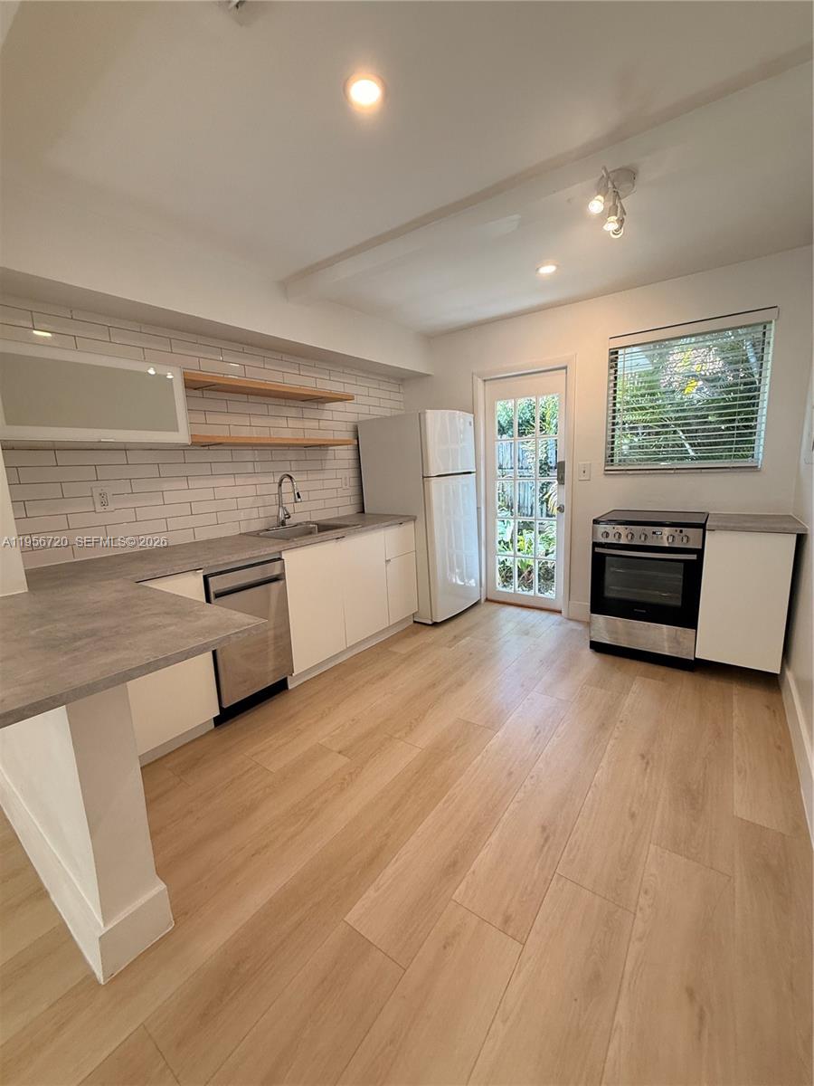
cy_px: 543
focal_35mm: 14
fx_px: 439
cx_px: 407
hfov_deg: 85.7
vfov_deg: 102.1
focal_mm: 2.22
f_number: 2.2
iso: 125
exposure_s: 1/120
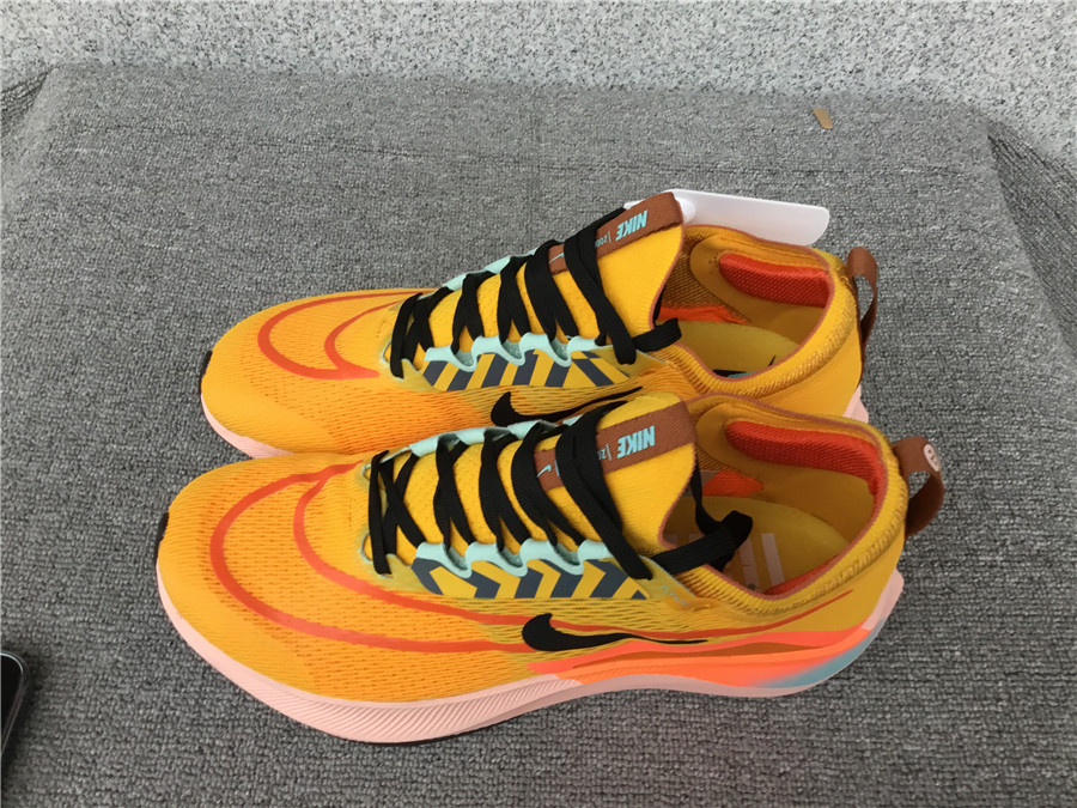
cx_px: 538
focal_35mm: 31
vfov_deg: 45.4
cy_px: 404
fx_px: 964
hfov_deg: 58.4
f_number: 2.4
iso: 40
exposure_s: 1/33
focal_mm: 3.3
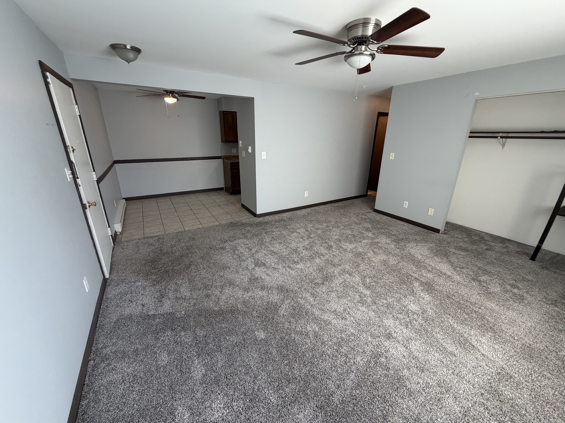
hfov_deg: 102.1
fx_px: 229
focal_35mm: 14
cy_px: 212
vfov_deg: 85.7
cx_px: 282
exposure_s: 1/121
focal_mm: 2.22
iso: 160
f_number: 2.2
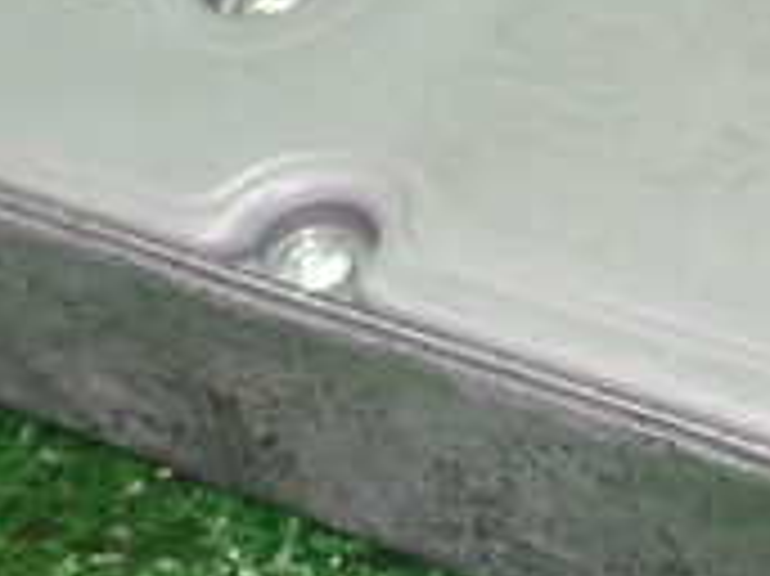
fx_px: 3201
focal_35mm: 144
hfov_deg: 13.6
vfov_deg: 10.3
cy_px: 162
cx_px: 621
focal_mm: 7.31
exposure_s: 1/40
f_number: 2.8
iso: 800
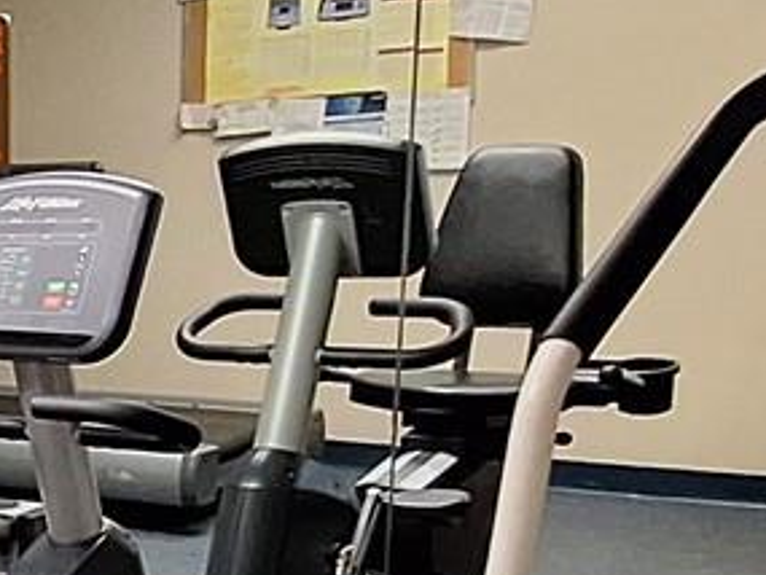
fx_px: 1616
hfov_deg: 19.1
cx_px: -675
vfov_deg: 19.5
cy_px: 594
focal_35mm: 73
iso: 200
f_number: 2.2
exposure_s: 1/50
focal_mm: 1.74
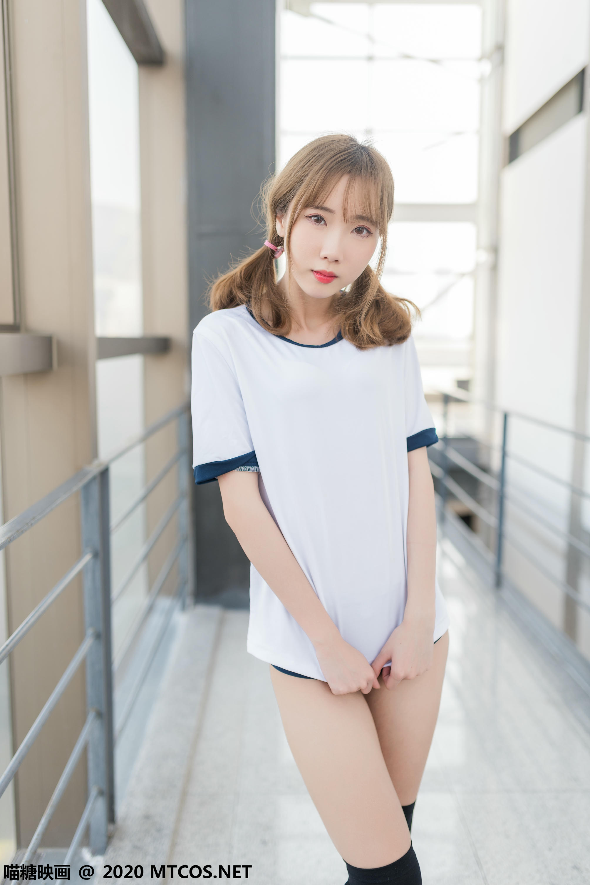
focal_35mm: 35
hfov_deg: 37.9
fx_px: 860
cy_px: 442
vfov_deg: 54.4
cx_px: 295
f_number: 2
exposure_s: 1/320
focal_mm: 35
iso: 100
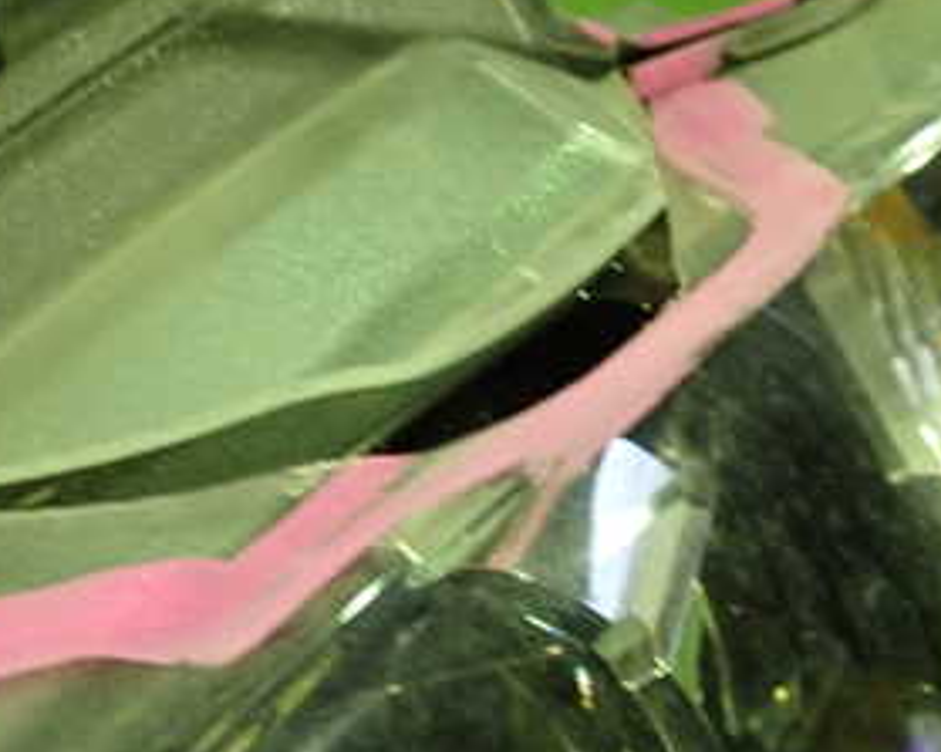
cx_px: 371
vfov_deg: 24.2
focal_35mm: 63
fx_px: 1754
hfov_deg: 29.9
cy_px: 334
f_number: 2.3
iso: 800
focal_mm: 5.4
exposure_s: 1/20
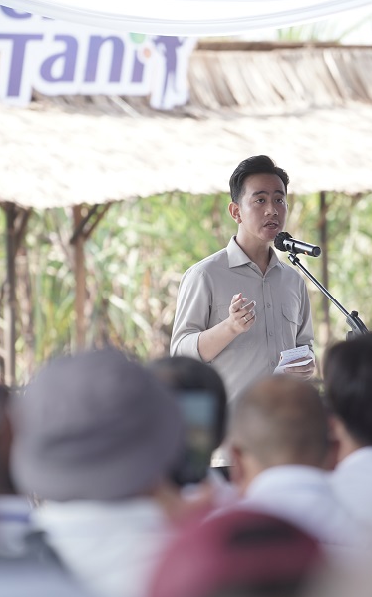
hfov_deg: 4.3
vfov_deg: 6.8
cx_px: 240
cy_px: 298
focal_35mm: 307
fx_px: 4987
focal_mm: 200
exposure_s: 1/200
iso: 160
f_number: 4
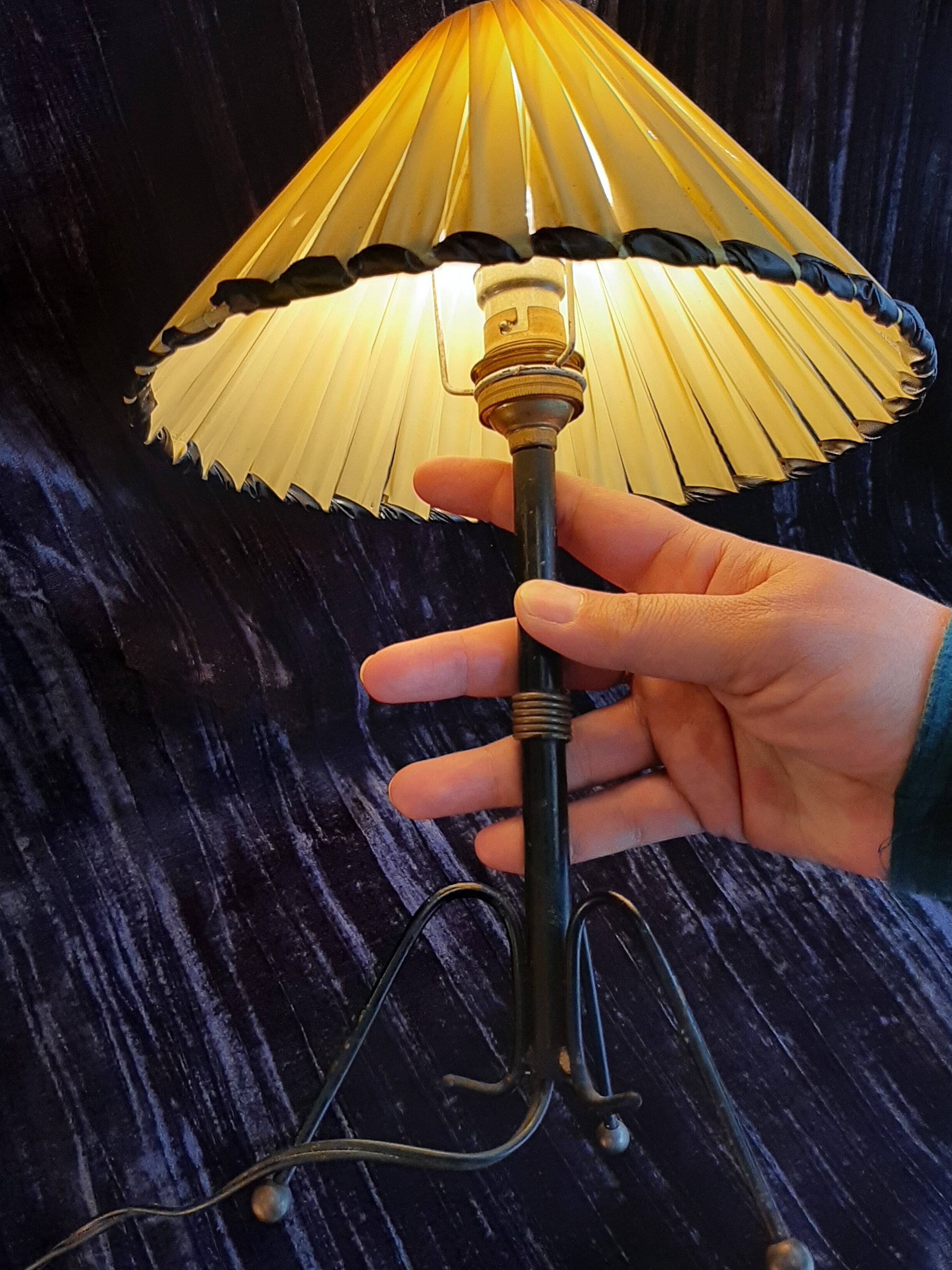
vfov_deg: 56.7
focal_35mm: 32
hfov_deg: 44.1
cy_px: 567
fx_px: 1173
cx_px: 423
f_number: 1.7
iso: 64
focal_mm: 3.93
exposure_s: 1/50
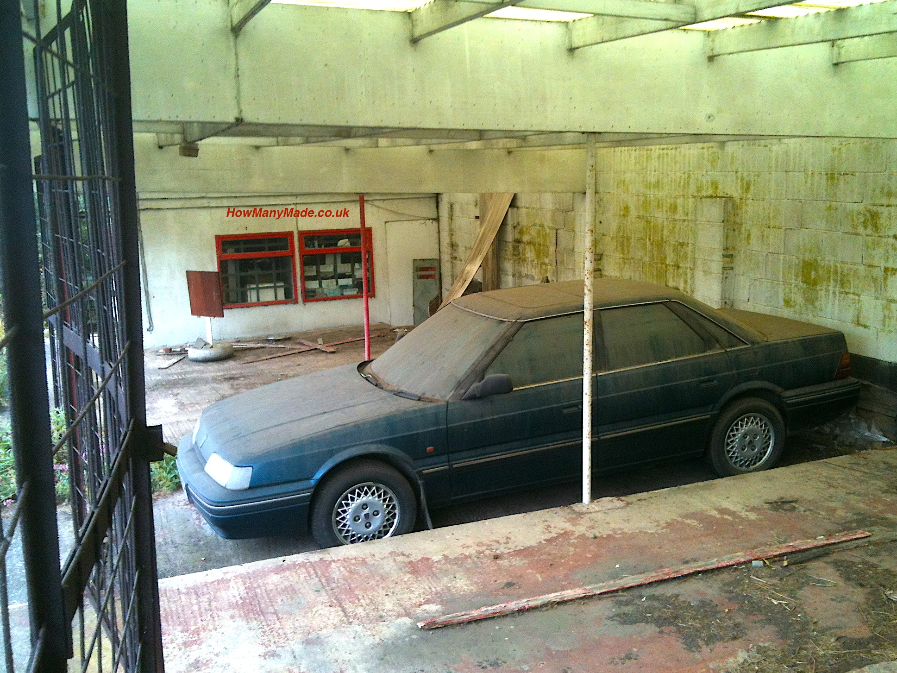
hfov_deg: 50.1
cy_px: 333
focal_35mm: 37
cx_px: 470
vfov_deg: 38.7
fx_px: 959
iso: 80
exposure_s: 1/60
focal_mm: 3.85
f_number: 2.8
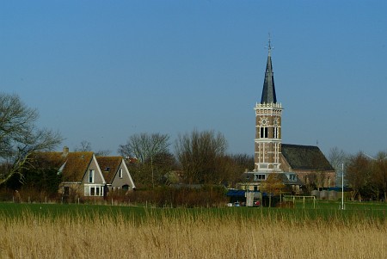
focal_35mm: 128
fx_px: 1377
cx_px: 194
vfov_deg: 10.7
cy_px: 130
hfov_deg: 16.0
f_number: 9.5
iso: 800
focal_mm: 85
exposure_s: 1/4000
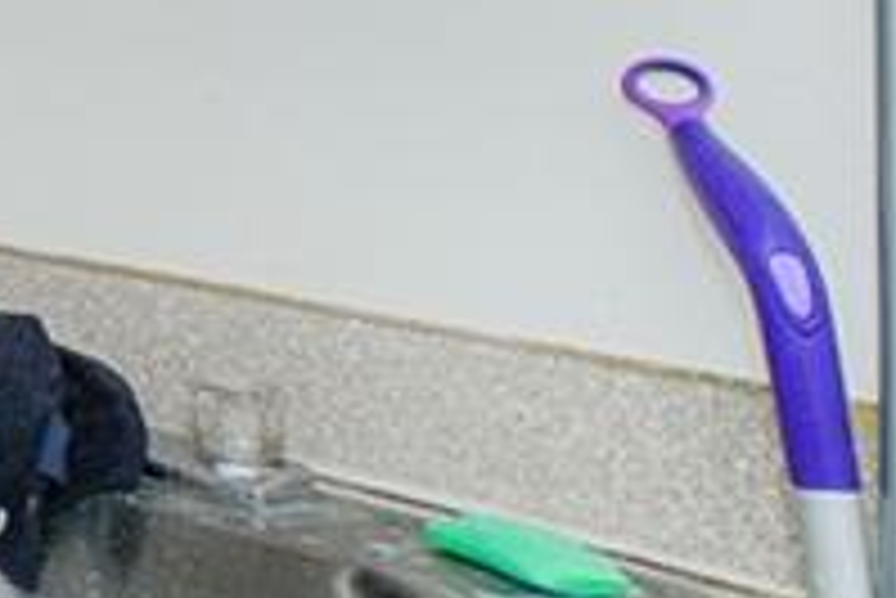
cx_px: -1355
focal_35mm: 77
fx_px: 1918
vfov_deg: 16.9
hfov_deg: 14.3
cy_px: -126
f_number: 10
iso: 1000
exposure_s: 1/100
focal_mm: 10
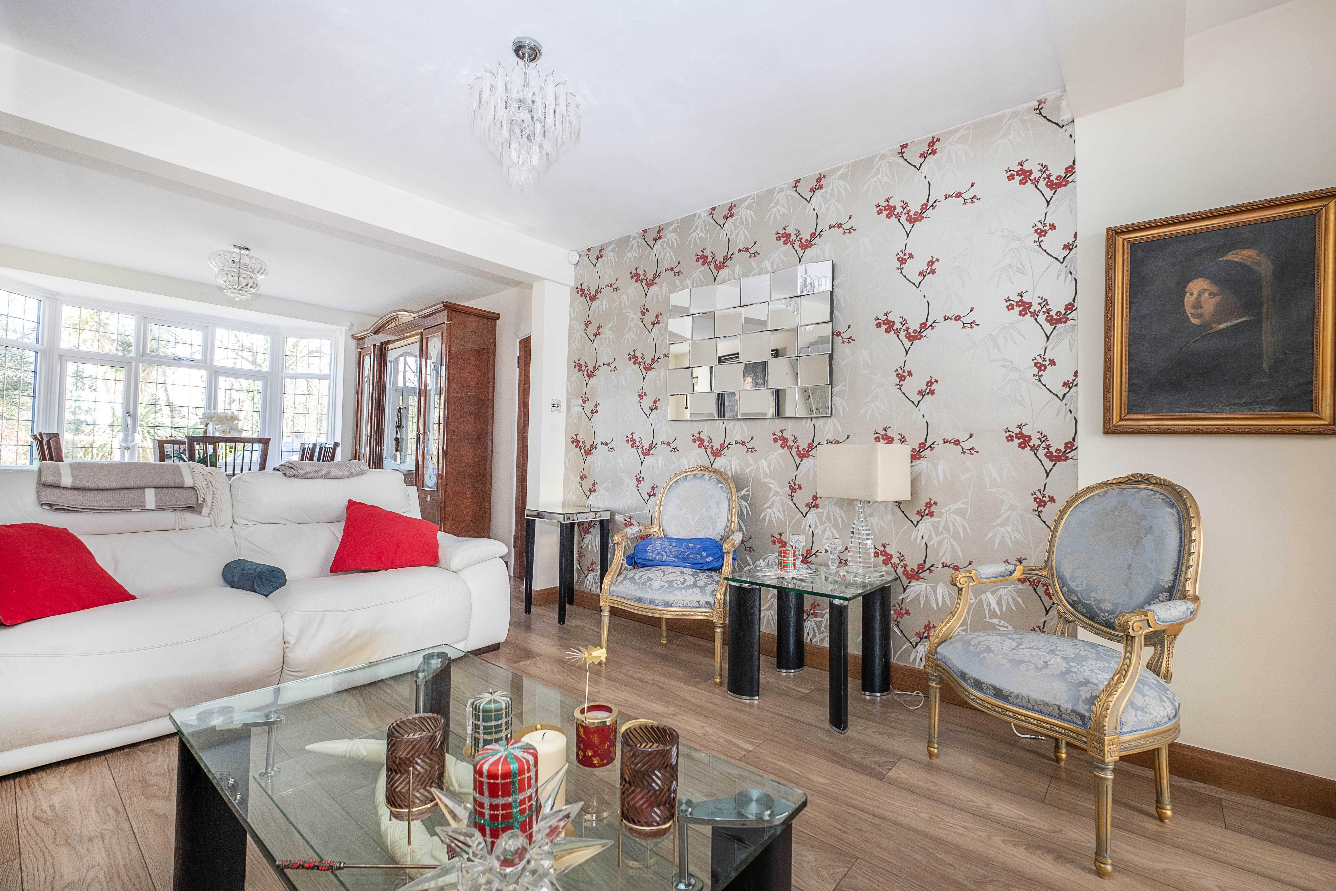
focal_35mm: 15
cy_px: 446
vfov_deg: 77.3
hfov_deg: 100.4
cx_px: 668
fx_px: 557
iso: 400
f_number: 6.4
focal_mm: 10
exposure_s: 1/20
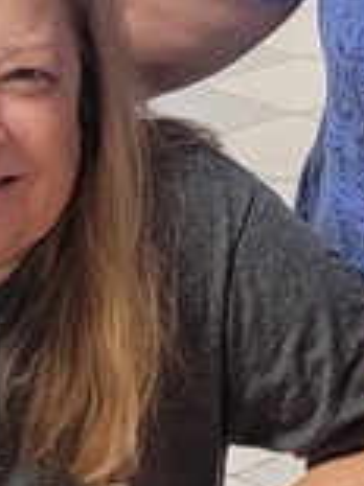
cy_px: 348
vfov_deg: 12.4
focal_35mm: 159
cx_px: 511
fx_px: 2232
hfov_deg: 9.1
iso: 250
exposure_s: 1/120
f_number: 1.8
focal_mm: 6.7
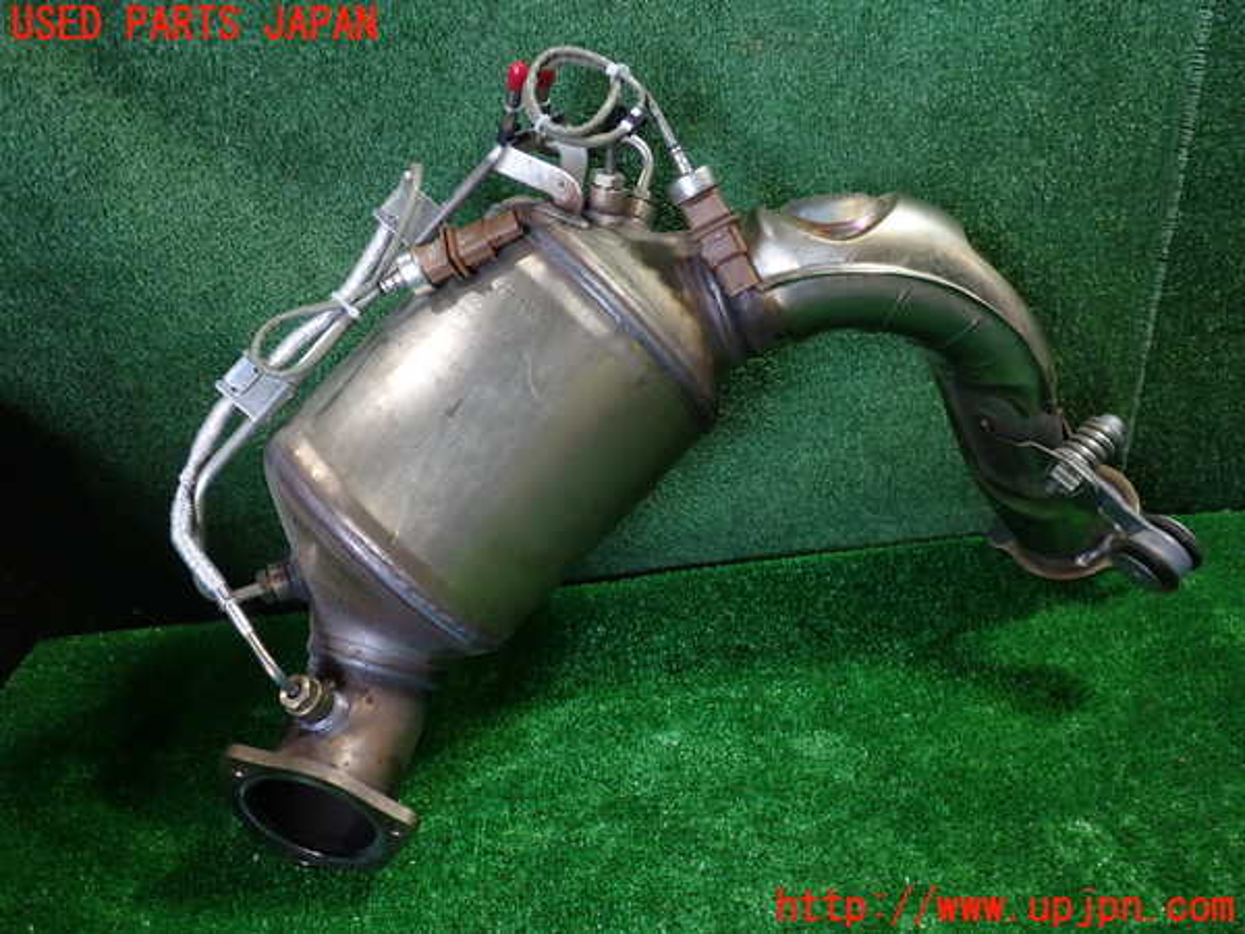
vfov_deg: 46.8
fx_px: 1079
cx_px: 622
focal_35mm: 30
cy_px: 467
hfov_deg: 60.0
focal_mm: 5.4
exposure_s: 1/40
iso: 200
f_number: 2.3
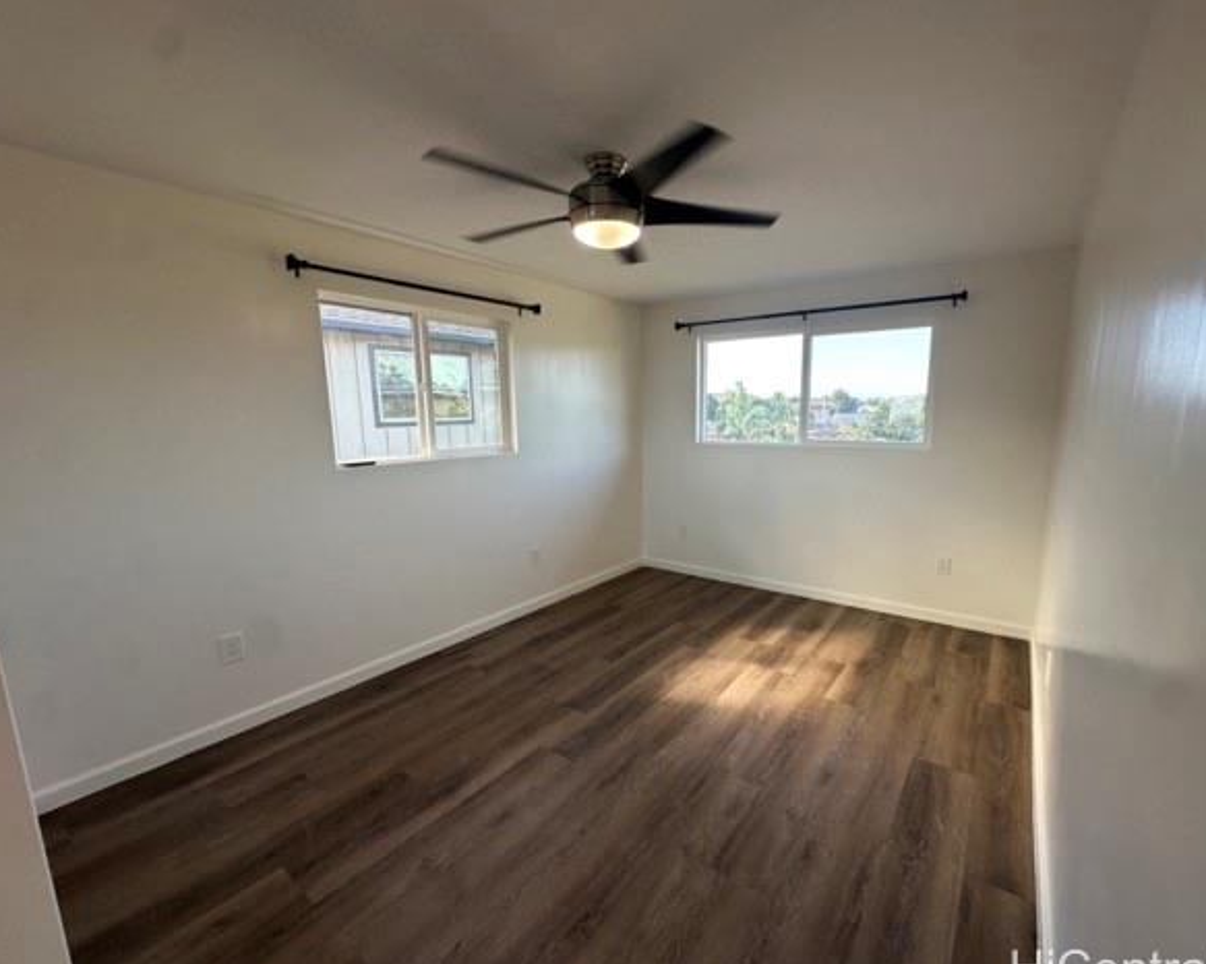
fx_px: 535
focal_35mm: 15
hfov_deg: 96.6
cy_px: 492
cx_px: 654
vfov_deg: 84.0
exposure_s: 1/120
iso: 80
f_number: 2.2
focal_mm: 2.22
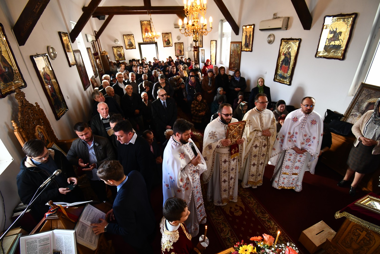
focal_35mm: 15
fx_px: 158
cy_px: 127
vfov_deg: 77.3
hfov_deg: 100.4
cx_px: 190
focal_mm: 10
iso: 800
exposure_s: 1/50
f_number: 4.5
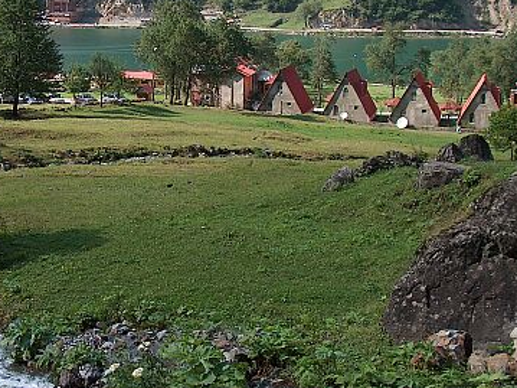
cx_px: 164
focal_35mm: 66
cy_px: 155
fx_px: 985
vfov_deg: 22.2
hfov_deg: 29.2
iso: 100
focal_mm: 7.6
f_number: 4.8
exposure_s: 1/254
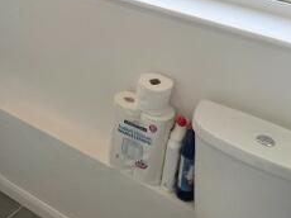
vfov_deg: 23.4
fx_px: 487
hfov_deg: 30.8
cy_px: -33
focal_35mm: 58
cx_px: -1
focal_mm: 1.57
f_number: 1.8
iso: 50
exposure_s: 1/100
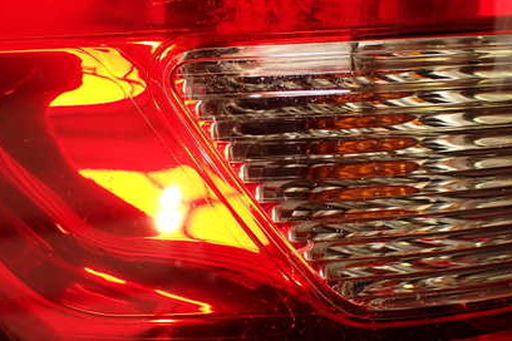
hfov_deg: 40.3
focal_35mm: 49
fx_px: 697
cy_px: 179
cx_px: 260
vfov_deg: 27.5
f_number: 2.4
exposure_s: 1/60
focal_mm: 5.79
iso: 125
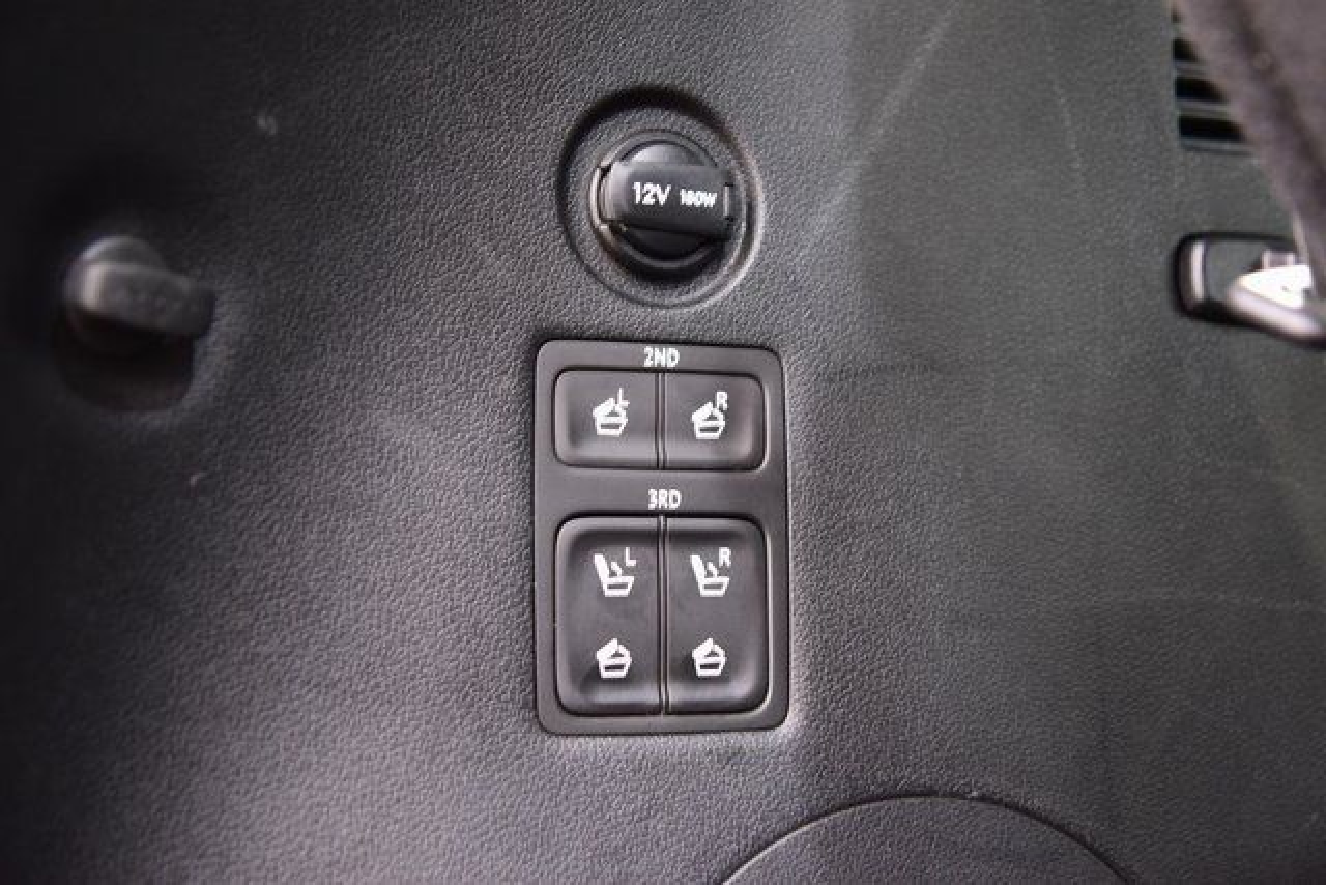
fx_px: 2100
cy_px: 442
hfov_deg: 35.0
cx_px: 663
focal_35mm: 57
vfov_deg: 23.8
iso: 1600
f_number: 2.8
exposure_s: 1/4
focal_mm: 38
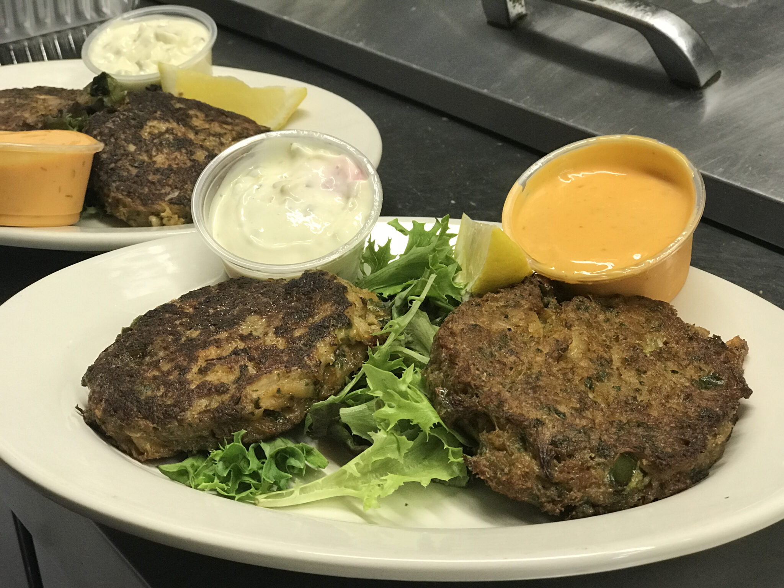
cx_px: 392
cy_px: 294
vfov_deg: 25.7
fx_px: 1291
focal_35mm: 57
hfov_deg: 33.8
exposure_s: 1/60
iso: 125
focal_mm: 6.6
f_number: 2.8
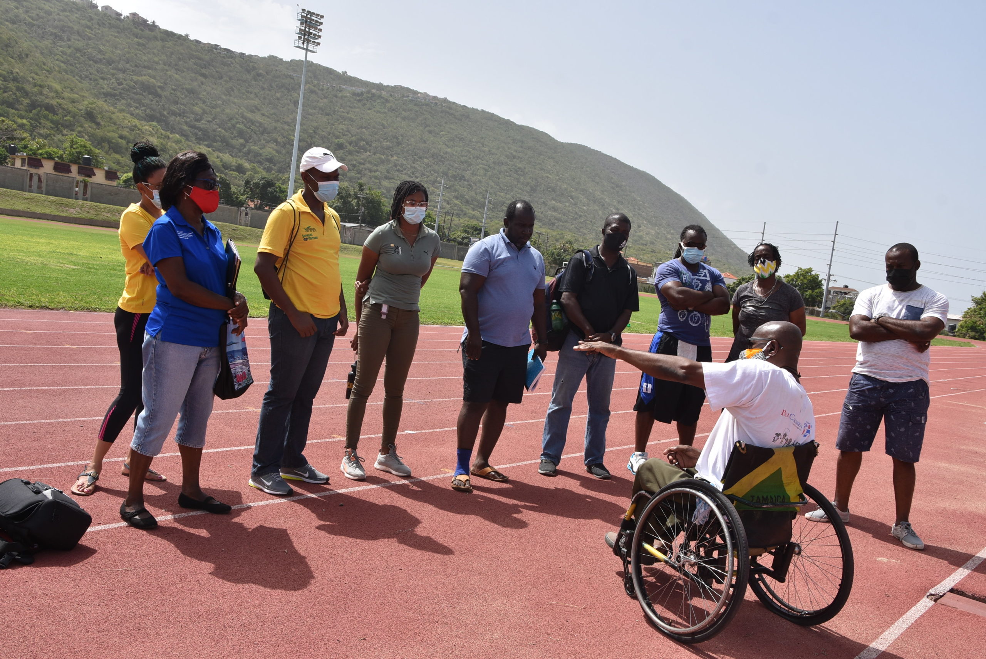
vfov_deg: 40.0
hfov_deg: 57.2
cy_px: 330
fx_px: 904
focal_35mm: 33
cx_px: 493
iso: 200
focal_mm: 22
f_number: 8
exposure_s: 1/500
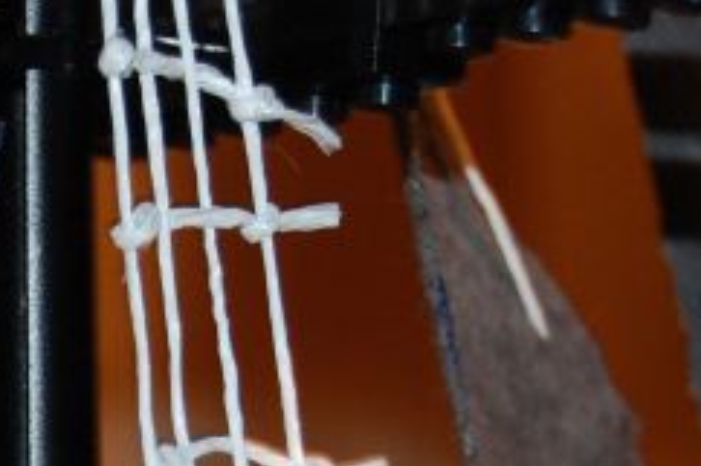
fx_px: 5305
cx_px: -203
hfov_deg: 7.5
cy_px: 602
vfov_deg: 5.0
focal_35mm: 273
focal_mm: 55
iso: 800
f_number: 5.6
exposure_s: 1/10
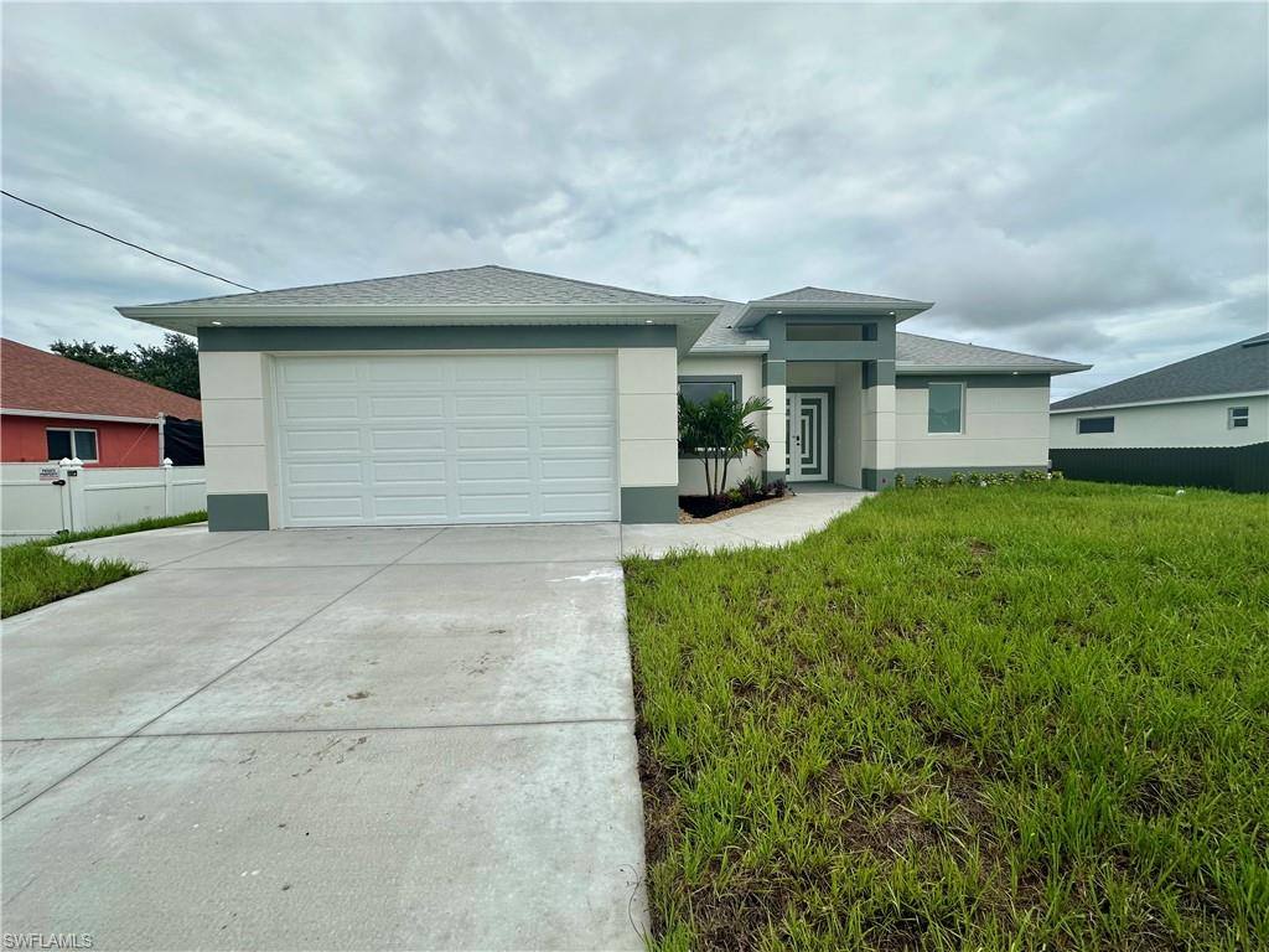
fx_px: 513
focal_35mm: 14
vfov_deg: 85.7
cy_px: 476
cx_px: 634
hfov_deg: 102.1
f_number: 2.2
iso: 50
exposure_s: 1/2618
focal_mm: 2.22
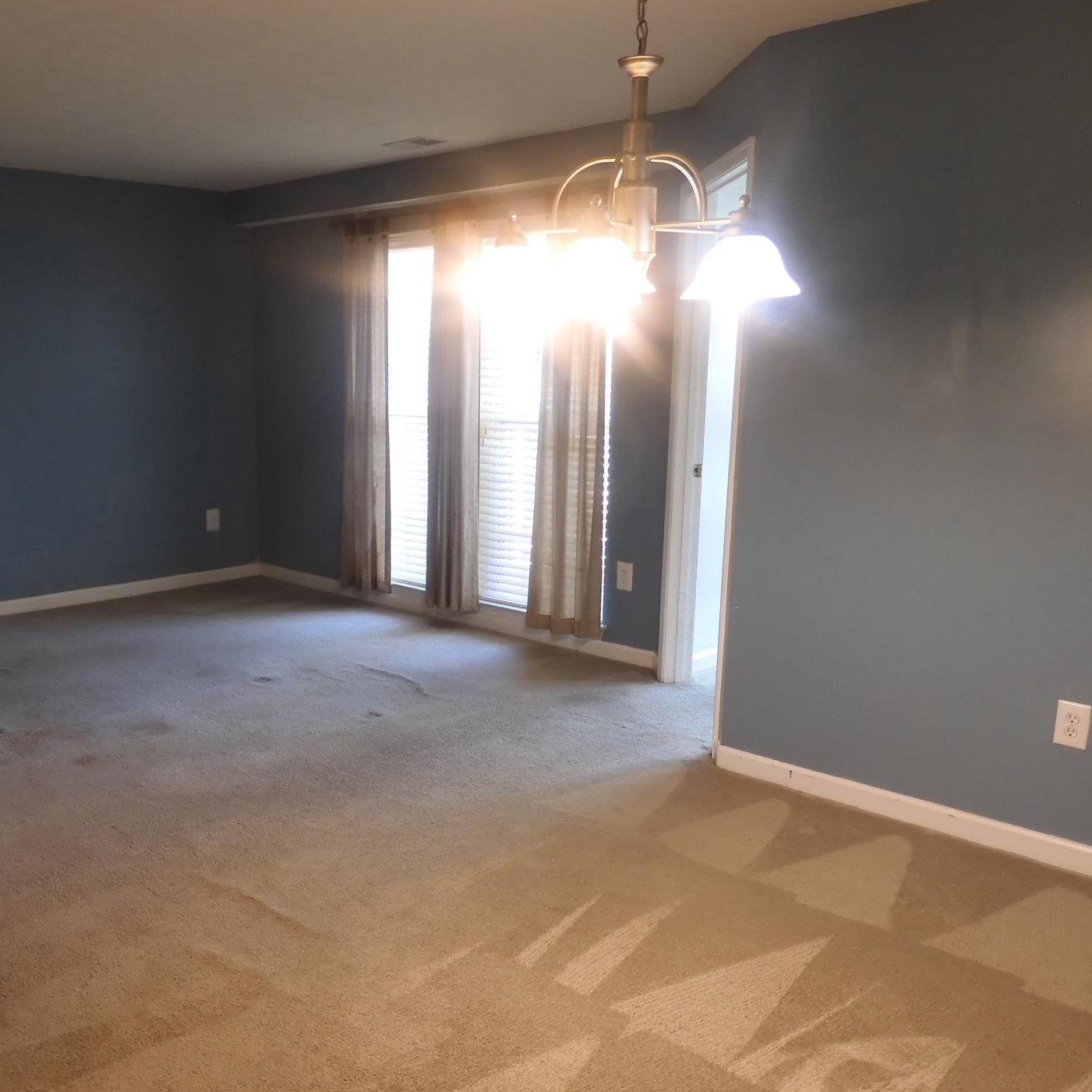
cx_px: 398
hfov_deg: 51.9
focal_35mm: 31
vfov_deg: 52.5
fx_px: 1106
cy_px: 590
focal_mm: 4.3
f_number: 3.4
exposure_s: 1/30
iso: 320
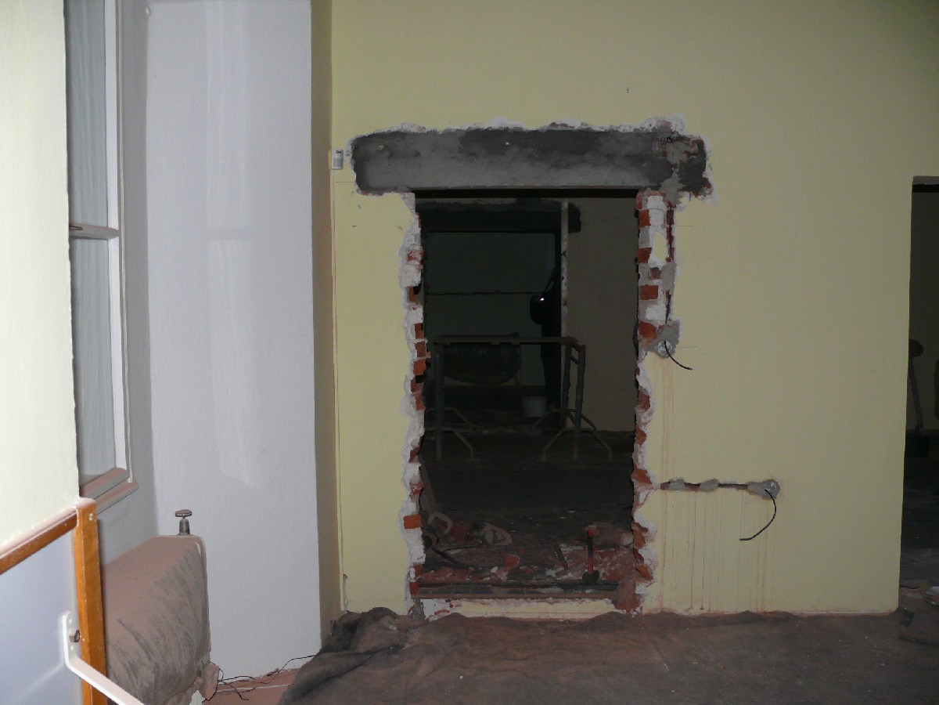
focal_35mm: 35
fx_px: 949
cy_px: 352
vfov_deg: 40.7
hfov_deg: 52.6
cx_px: 470
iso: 200
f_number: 2.8
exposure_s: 1/30
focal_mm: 7.4
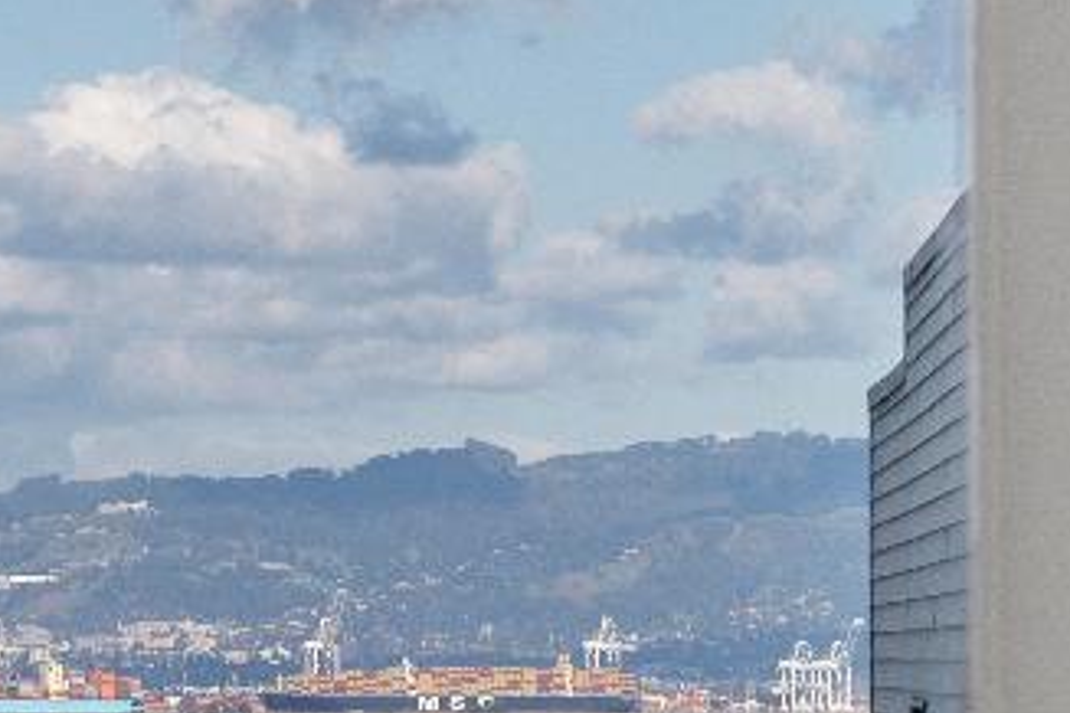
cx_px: -245
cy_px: 471
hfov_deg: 6.4
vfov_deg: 4.3
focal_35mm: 321
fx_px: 9540
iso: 640
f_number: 8
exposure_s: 1/160
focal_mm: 70
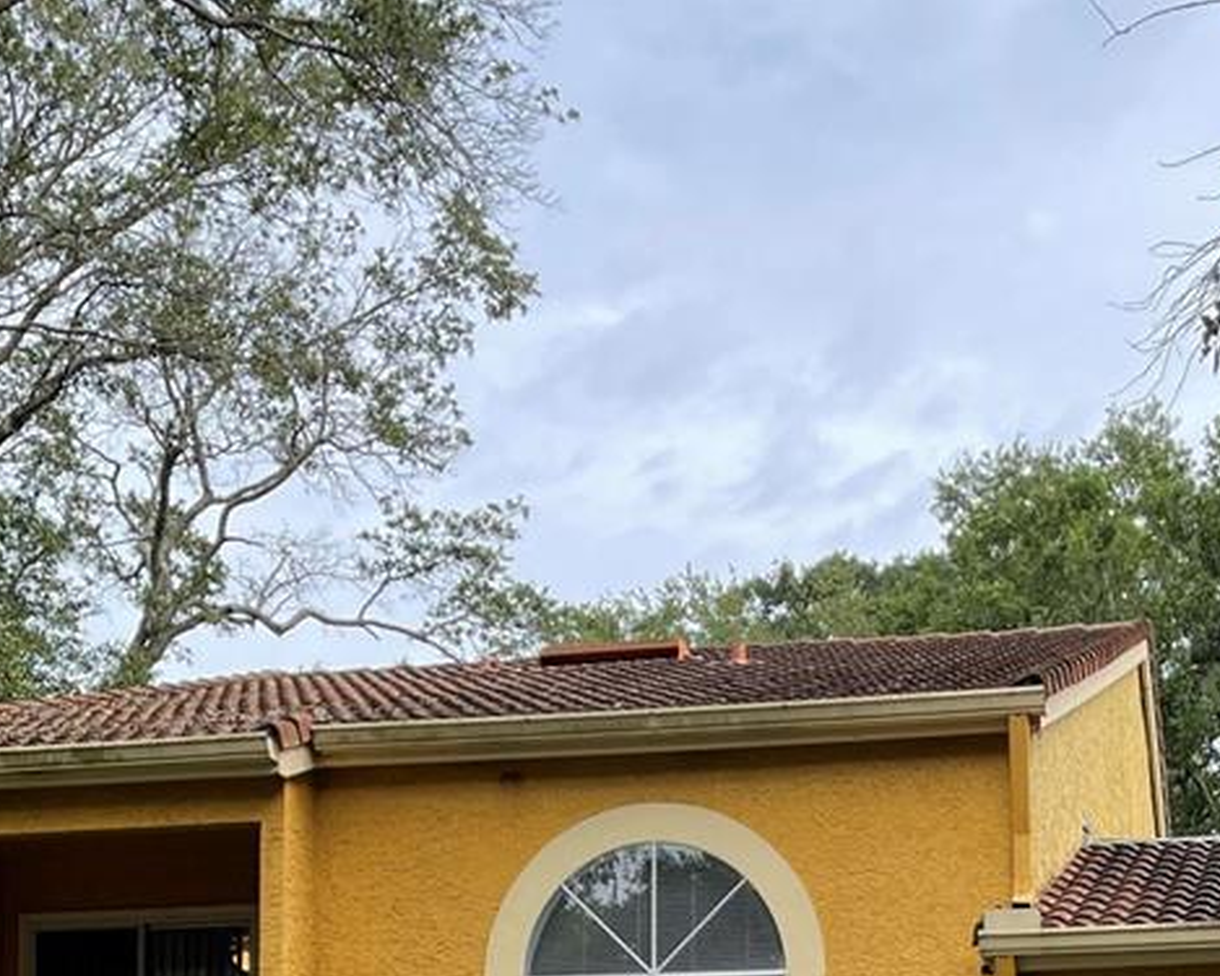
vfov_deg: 20.6
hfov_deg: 28.7
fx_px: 2346
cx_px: 921
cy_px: 1392
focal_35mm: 65
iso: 32
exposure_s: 1/836
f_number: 1.6
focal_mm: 5.1
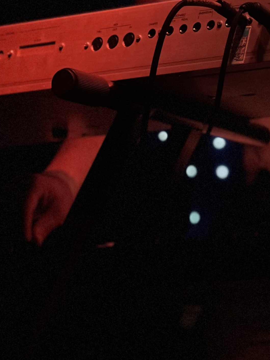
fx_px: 2278
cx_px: 279
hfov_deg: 6.8
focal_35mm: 219
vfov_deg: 9.0
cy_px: 53
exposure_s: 1/17
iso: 400
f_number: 2.8
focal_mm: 9
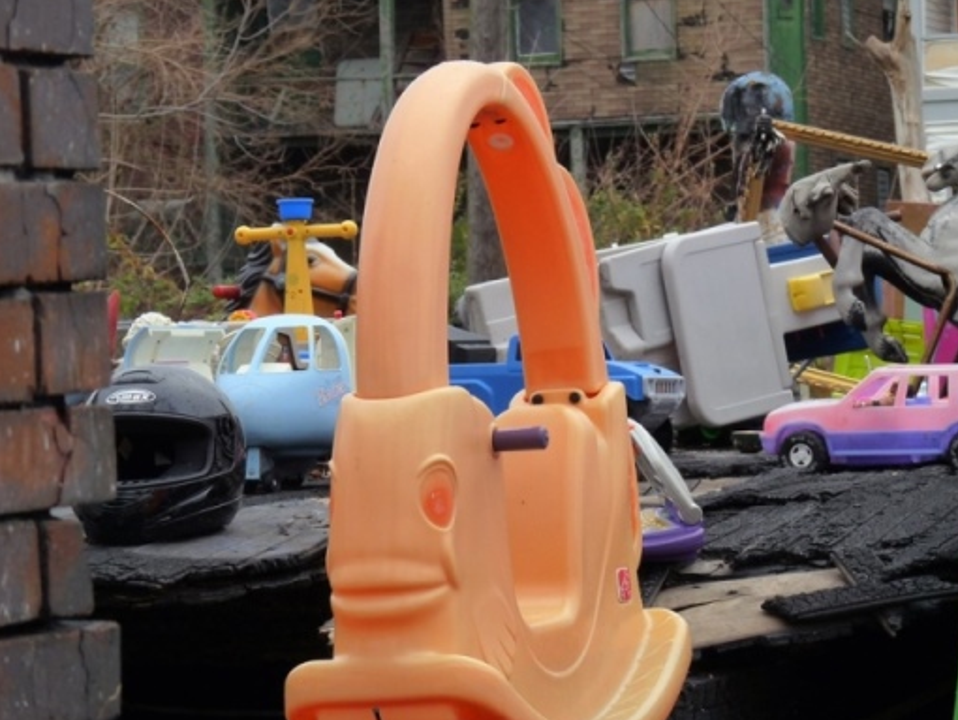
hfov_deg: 11.8
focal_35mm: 168
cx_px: 530
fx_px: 4652
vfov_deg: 8.8
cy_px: 430
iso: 160
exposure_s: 1/250
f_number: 4.5
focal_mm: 23.7
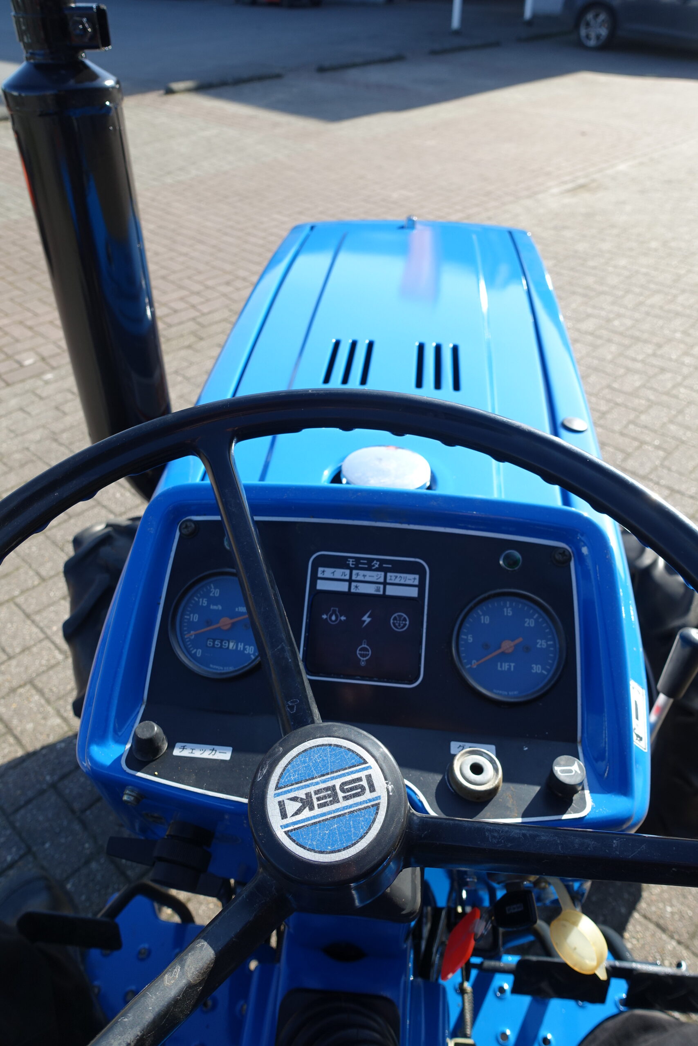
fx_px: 698
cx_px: 349
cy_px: 523
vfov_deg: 73.7
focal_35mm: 24
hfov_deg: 53.1
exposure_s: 1/400
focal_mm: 8.8
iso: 125
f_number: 4
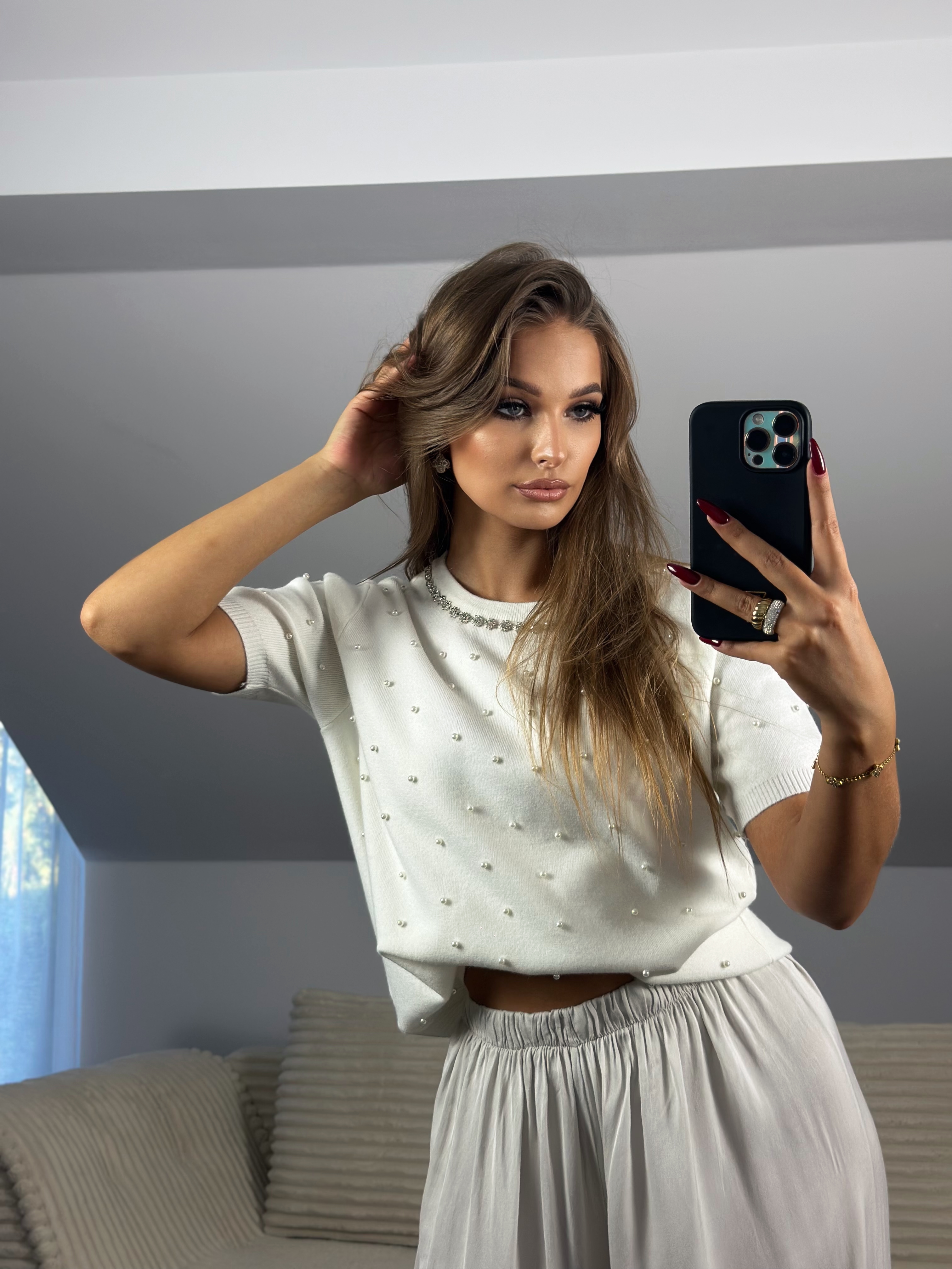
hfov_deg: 30.3
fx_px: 1760
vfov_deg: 39.7
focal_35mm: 48
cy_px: 634
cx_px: 476
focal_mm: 6.86
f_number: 1.78
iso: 80
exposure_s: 1/100
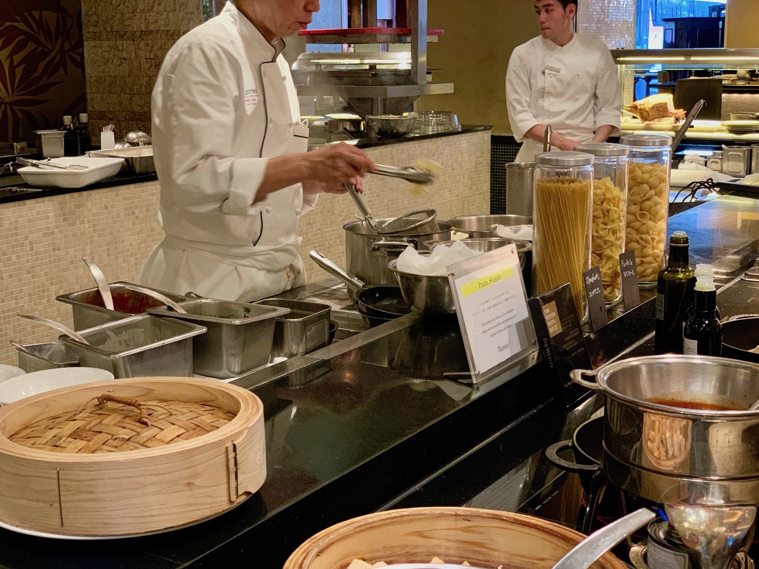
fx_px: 1140
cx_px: 380
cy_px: 284
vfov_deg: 28.0
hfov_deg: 36.8
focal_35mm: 52
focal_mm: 6
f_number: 2.4
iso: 250
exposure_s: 1/33
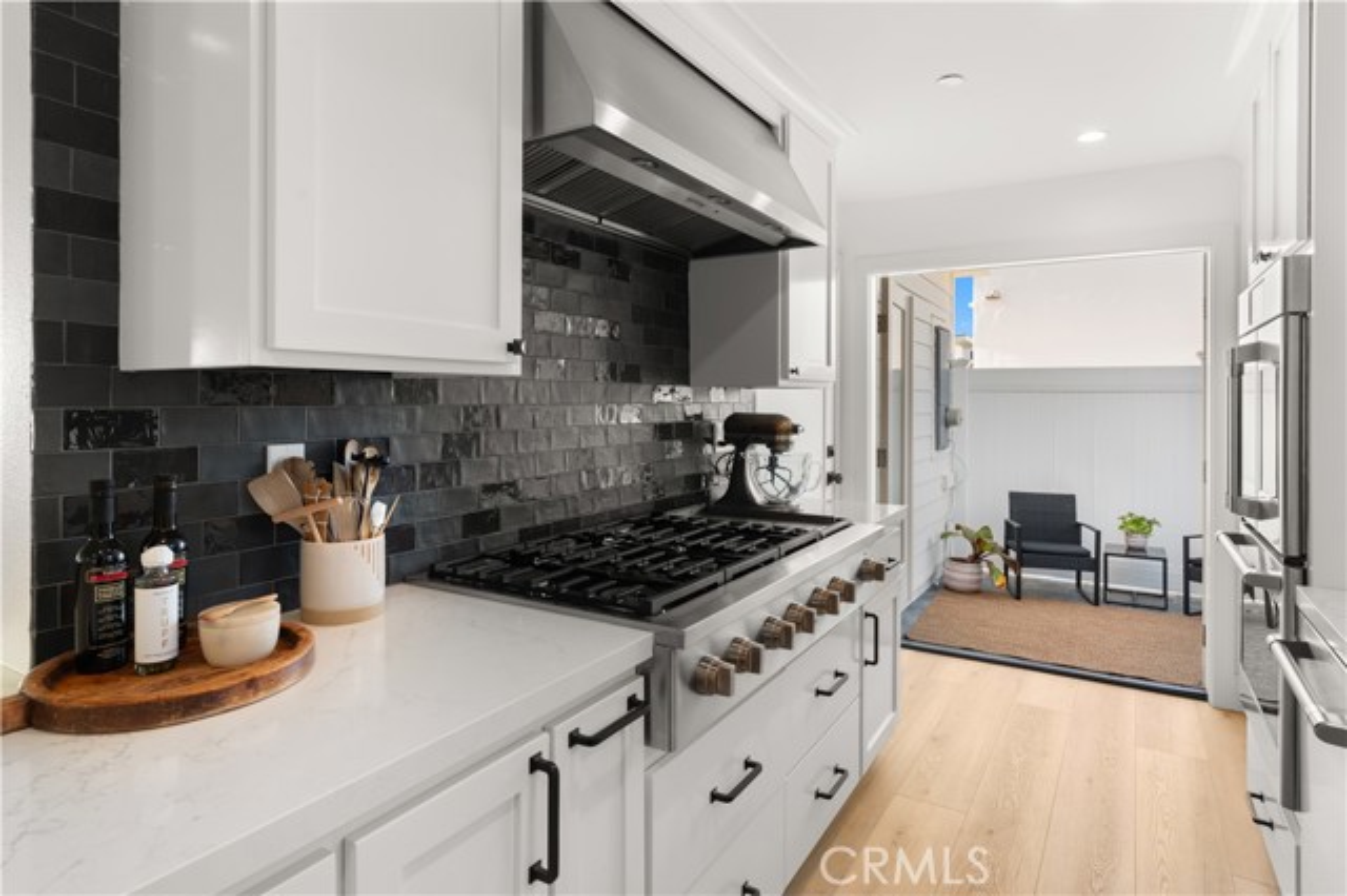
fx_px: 711
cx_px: 674
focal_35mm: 19
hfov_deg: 86.9
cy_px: 448
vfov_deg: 64.5
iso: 640
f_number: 9
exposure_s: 1/10
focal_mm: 19
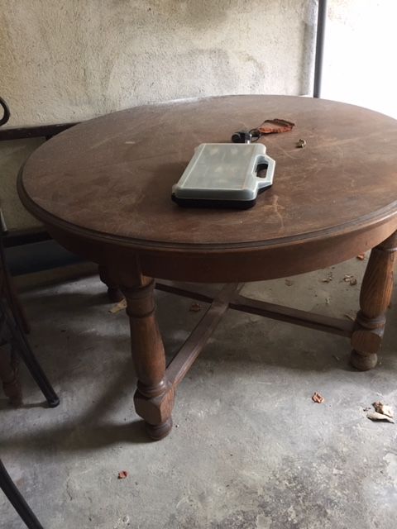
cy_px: 264
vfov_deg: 61.7
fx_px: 443
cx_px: 198
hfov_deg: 48.2
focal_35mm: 29
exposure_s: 1/33
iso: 160
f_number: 2.2
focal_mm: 4.15
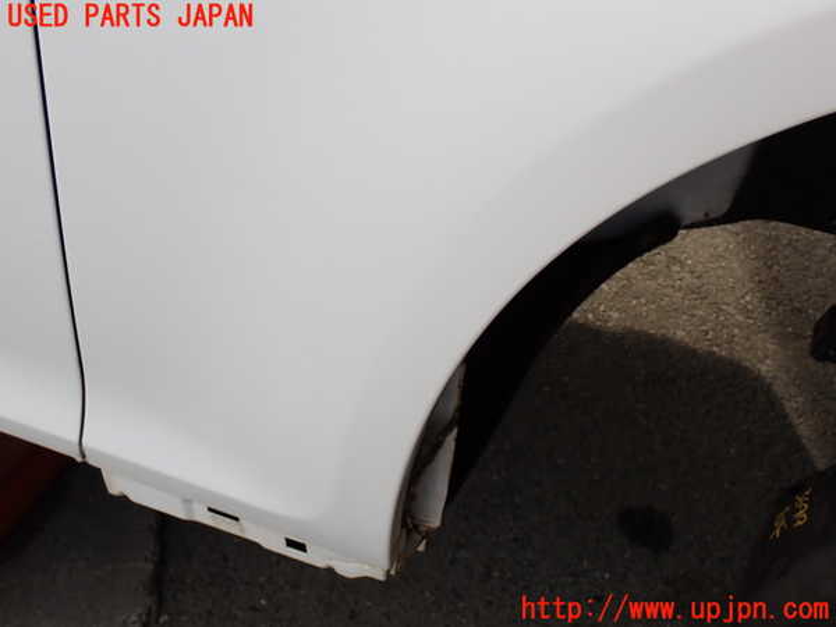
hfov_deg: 40.4
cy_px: 314
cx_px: 418
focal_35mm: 47
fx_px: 1135
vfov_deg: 30.9
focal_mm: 8.4
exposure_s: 1/160
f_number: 4.5
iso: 100
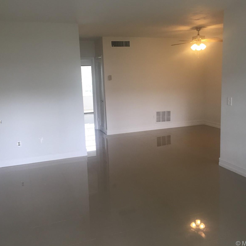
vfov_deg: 47.2
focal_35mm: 35
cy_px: 122
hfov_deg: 47.1
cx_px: 136
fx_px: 281
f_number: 2.2
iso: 32
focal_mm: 4.15
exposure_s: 1/40
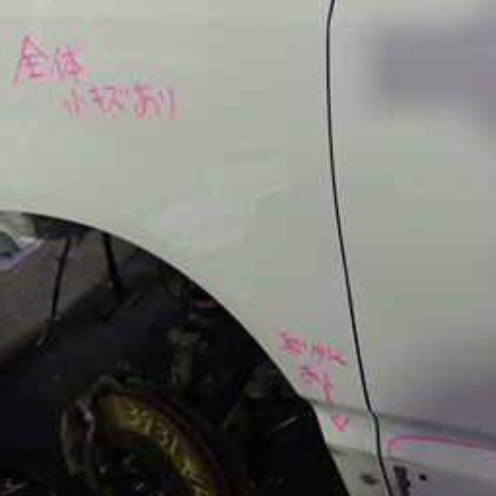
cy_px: 154
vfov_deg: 22.9
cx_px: 123
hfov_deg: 22.8
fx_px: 1216
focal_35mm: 75
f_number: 2.5
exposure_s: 1/40
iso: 400
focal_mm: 6.37
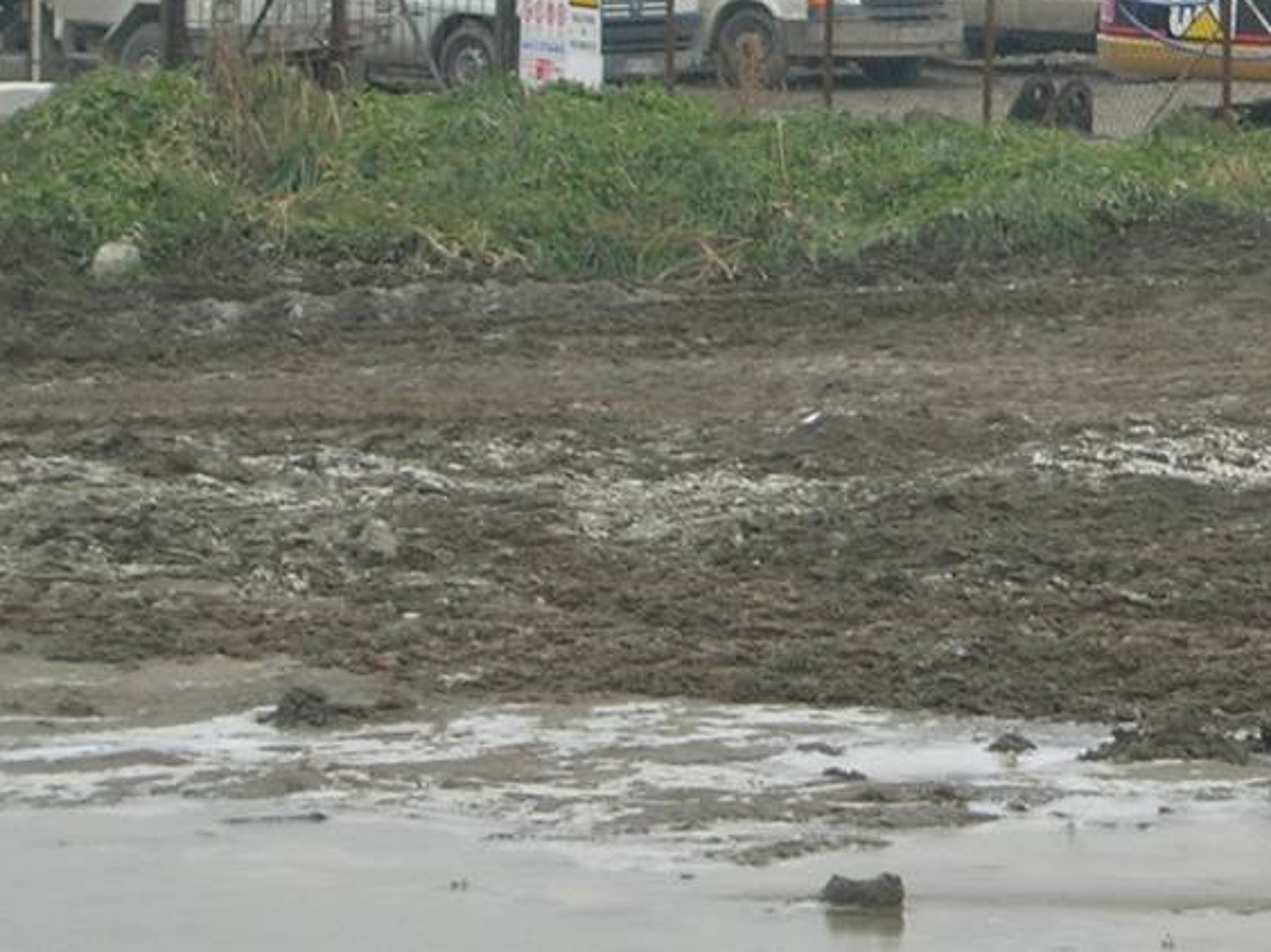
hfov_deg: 6.1
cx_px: 1675
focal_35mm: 321
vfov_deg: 4.6
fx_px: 11784
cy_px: -176
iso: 64
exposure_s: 1/74.5
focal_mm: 23.4
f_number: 4.9
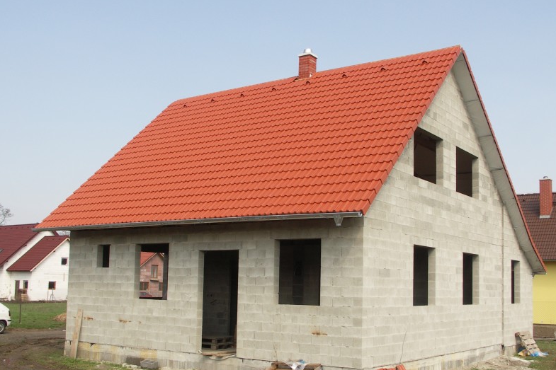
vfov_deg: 31.7
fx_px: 648
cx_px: 305
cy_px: 229
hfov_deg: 46.3
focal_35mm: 42
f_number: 5.6
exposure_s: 1/320
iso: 100
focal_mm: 8.7
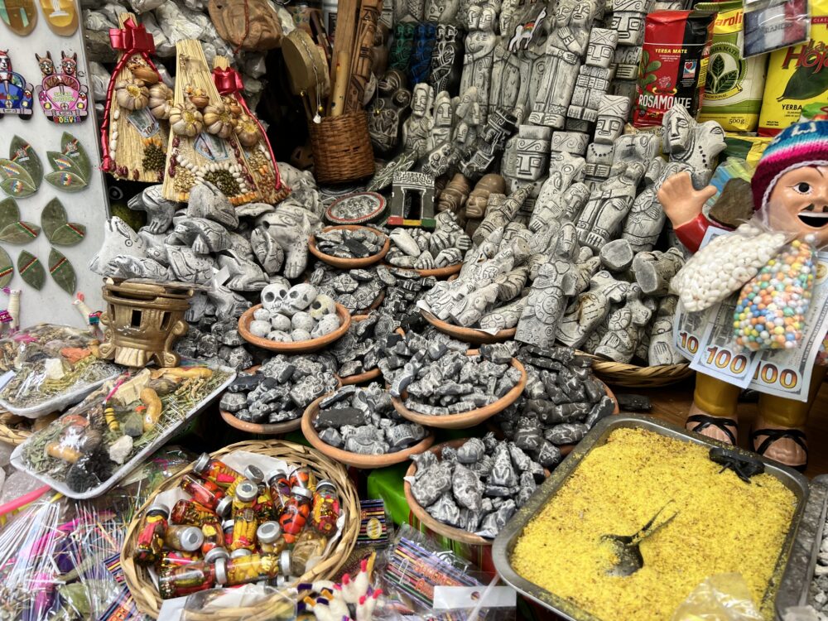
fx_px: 622
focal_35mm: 26
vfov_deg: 53.1
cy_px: 310
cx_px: 414
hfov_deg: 67.3
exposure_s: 1/121
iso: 40
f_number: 1.5
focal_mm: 5.7
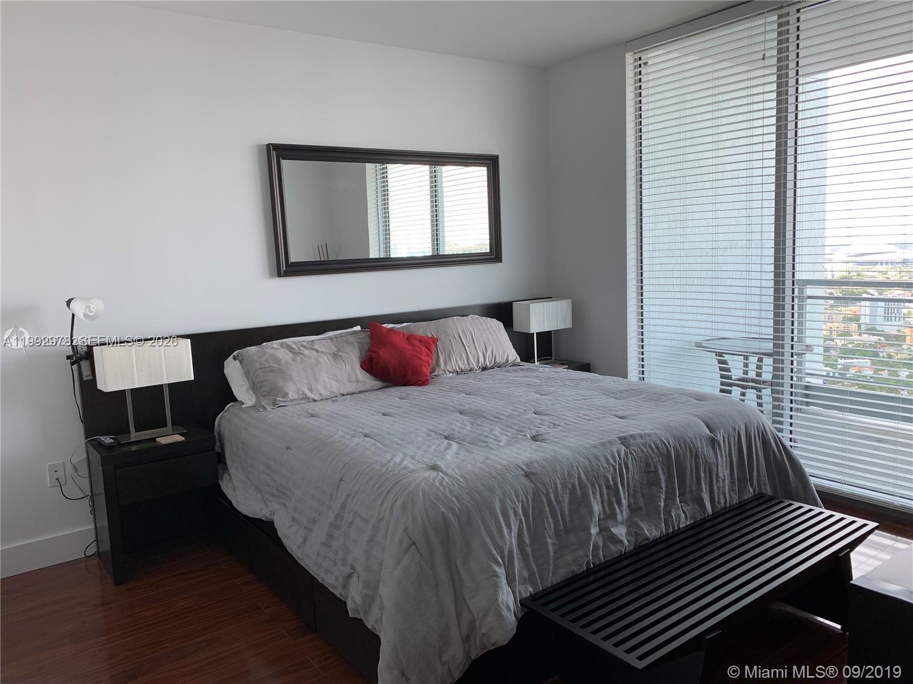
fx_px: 686
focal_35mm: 26
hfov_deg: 67.3
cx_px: 456
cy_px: 342
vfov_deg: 53.1
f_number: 1.8
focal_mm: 4.25
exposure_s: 1/122
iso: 40
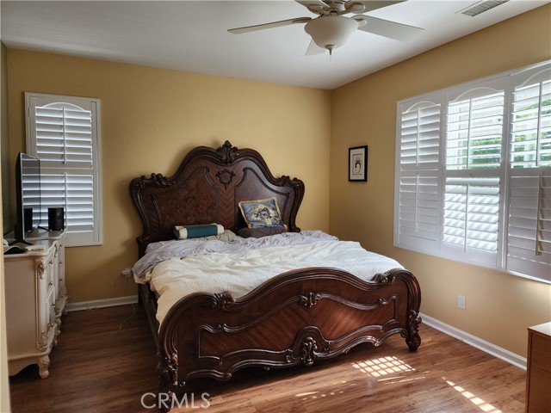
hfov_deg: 73.9
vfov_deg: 58.9
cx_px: 276
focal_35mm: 23
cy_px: 206
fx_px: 366
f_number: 1.8
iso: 160
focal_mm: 6.4
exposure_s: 1/180
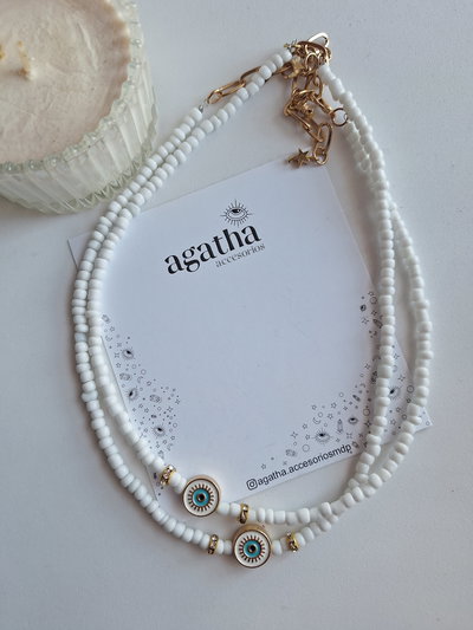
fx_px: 419
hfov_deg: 58.9
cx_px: 236
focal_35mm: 23
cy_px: 315
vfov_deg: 73.9
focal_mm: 5.54
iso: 64
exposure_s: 1/100
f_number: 1.8
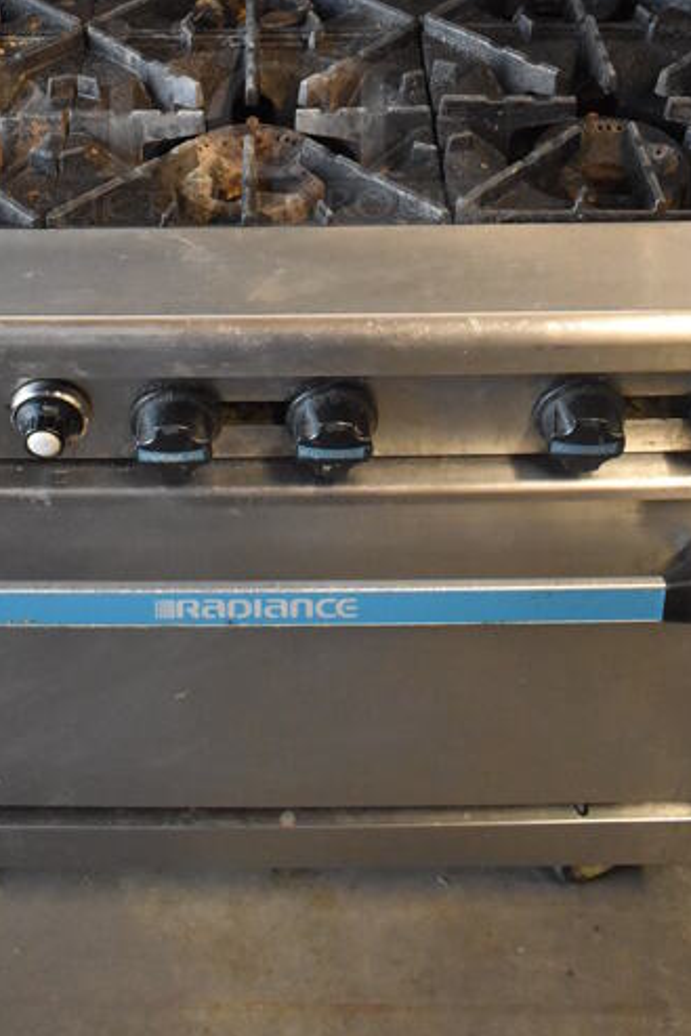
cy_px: 117
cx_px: 248
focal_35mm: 50
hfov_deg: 26.9
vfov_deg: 37.2
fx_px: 1438
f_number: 3.5
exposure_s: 1/125
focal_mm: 18
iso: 4000
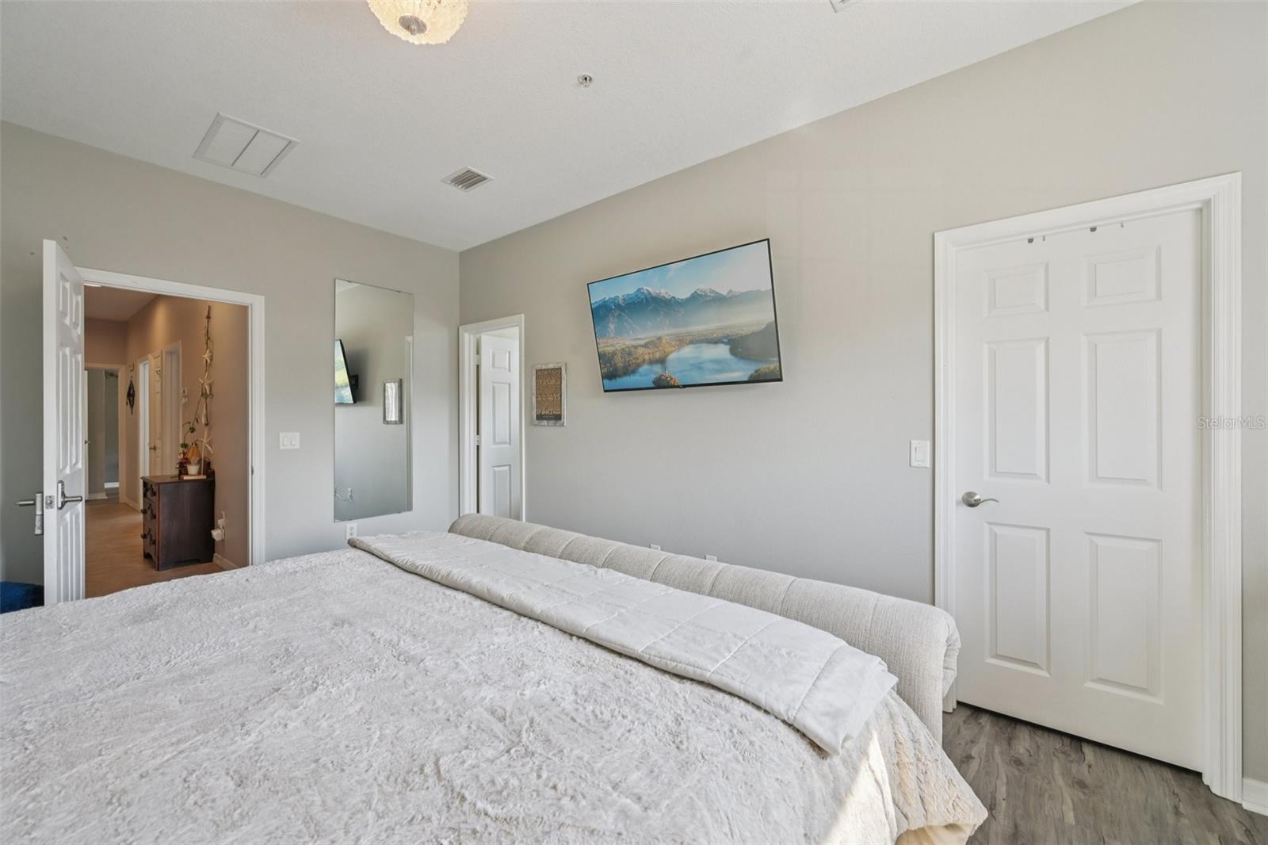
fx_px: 493
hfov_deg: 104.3
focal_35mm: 14
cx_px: 634
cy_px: 422
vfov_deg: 81.2
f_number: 8
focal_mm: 14
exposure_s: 1/50
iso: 400
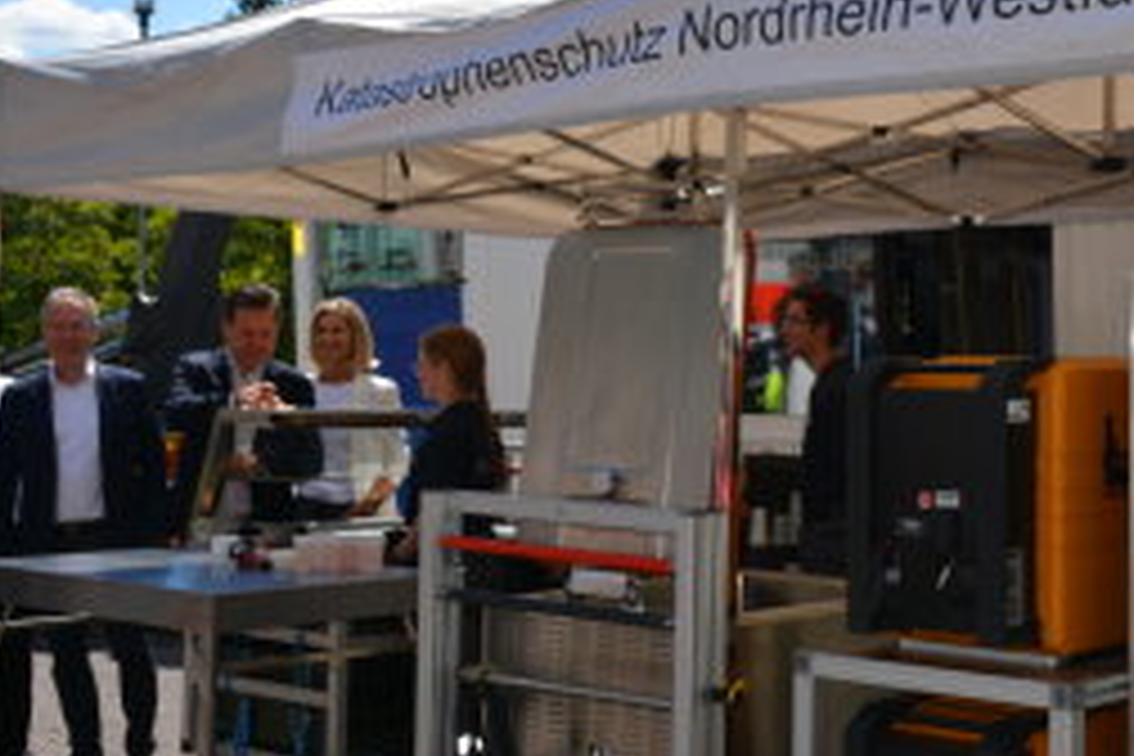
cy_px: 326
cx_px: 742
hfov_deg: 32.2
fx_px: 1953
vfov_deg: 21.9
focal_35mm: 62
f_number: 11
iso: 100
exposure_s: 1/200
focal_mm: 26
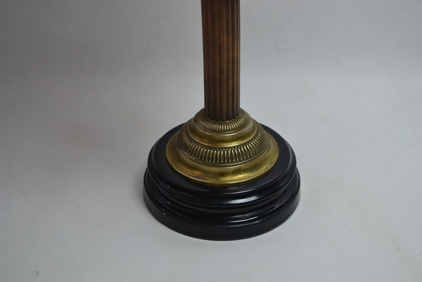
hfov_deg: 36.9
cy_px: 141
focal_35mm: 54
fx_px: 633
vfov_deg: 25.1
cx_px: 211
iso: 400
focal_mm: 36
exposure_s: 1/30
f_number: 5
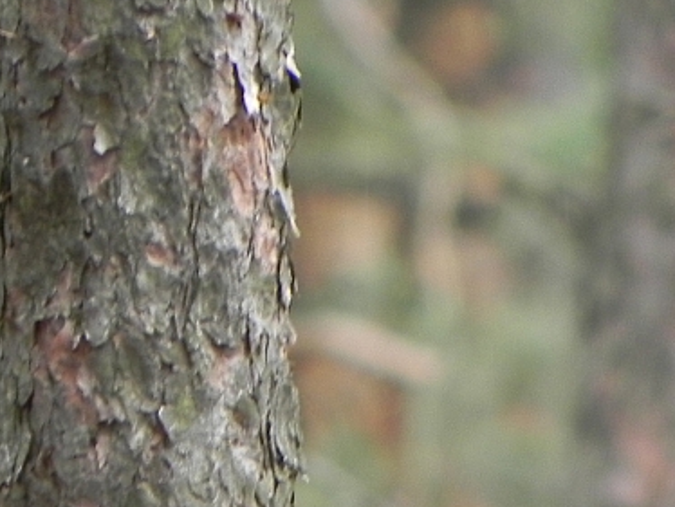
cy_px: 581
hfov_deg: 1.1
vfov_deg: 0.8
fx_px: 36215
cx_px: 567
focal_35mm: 1856
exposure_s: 1/68.1
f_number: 5
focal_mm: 120
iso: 160
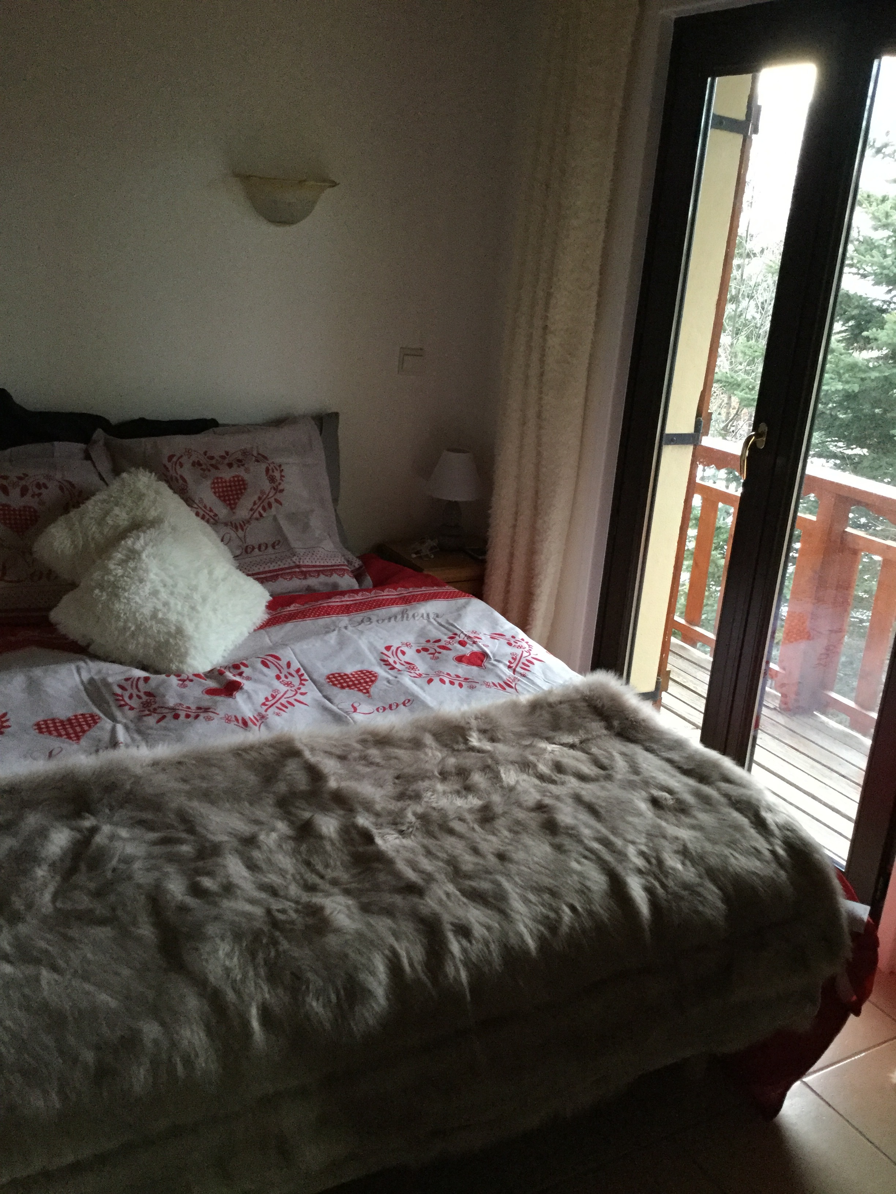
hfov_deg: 45.4
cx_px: 448
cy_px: 597
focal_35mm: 31
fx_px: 1070
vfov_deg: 58.4
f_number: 2.4
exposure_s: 1/33
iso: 250
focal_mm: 3.3
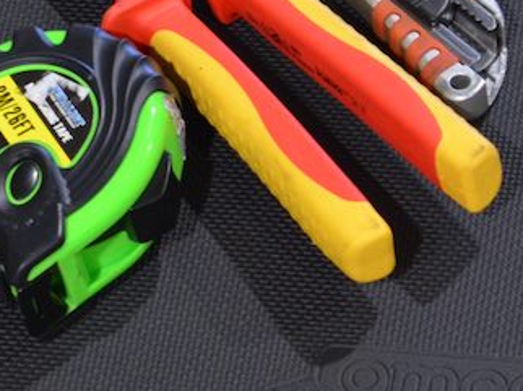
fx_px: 3895
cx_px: 31
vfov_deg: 5.8
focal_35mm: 258
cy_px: 149
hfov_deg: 7.7
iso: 800
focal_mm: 48
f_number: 5.6
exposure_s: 1/40
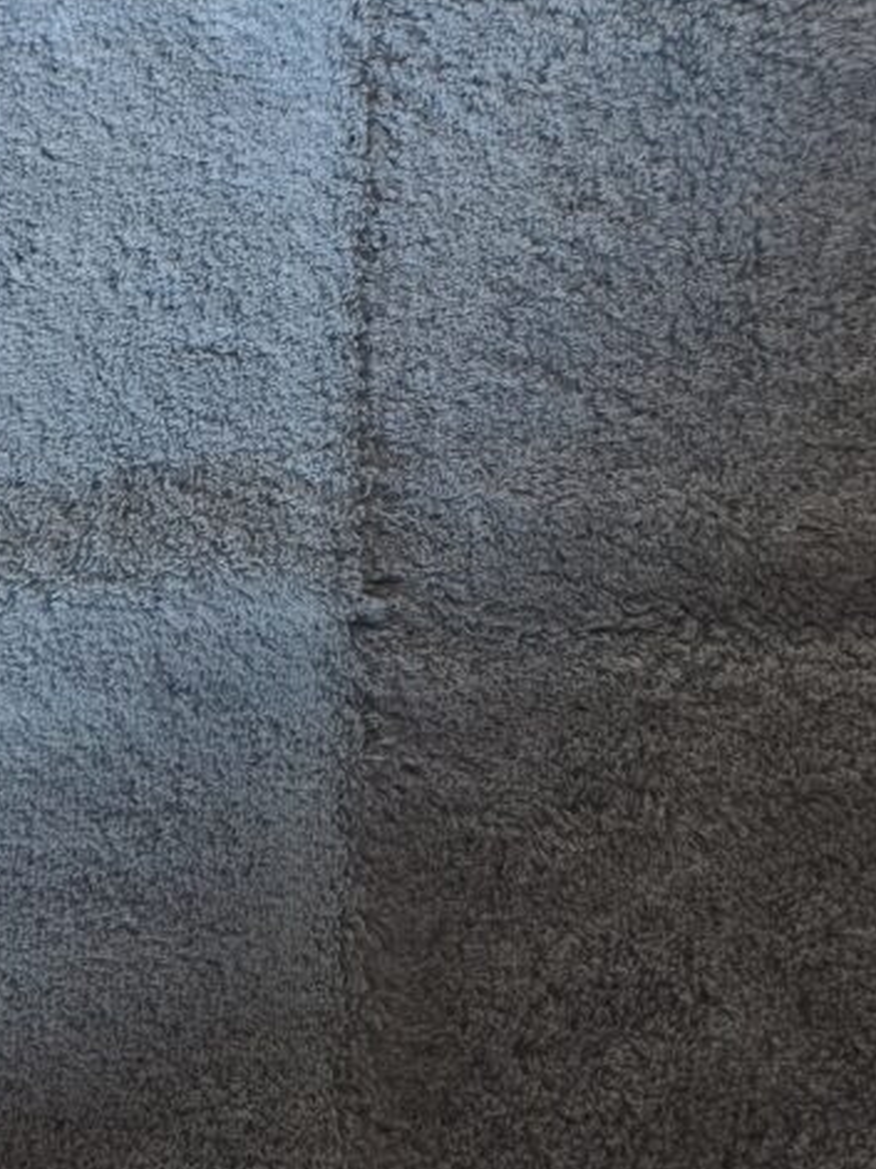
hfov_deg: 28.9
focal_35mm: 50
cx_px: 285
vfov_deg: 37.7
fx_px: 1688
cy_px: 375
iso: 125
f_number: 1.8
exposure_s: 1/508
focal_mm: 5.4
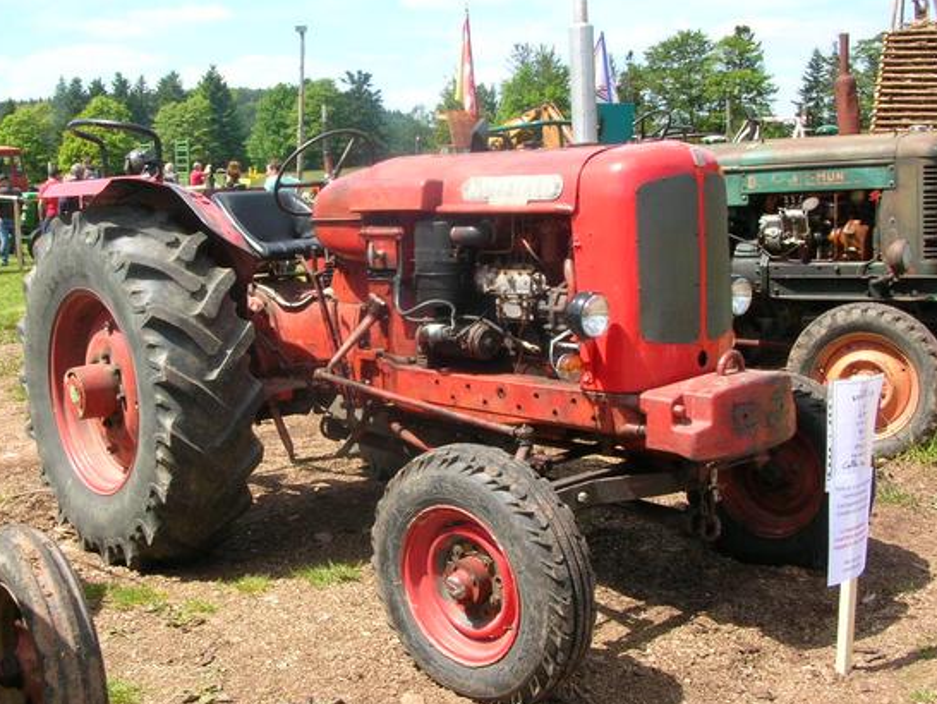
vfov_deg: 35.2
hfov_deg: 45.7
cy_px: 330
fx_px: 1110
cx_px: 415
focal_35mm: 41
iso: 50
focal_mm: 5.8
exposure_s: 1/140
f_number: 5.6
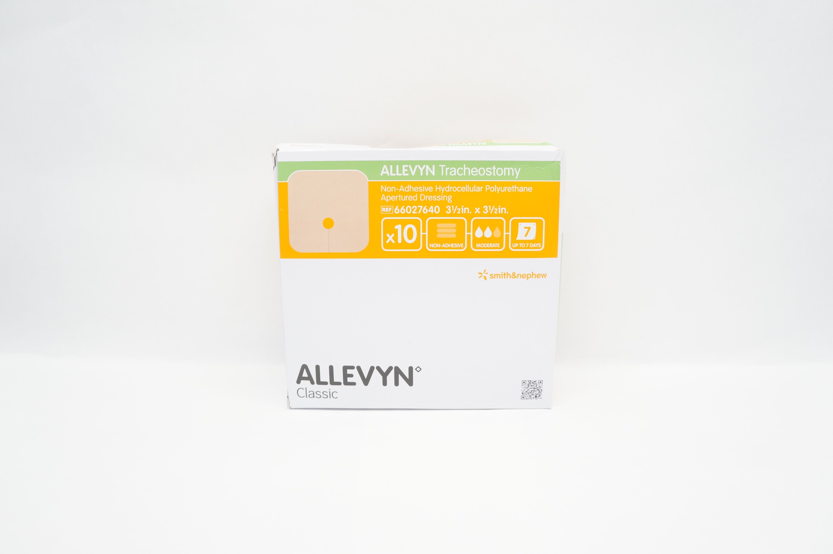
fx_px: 624
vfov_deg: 47.8
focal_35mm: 27
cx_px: 416
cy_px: 277
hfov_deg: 67.4
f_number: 5.6
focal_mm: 18
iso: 800
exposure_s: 1/60
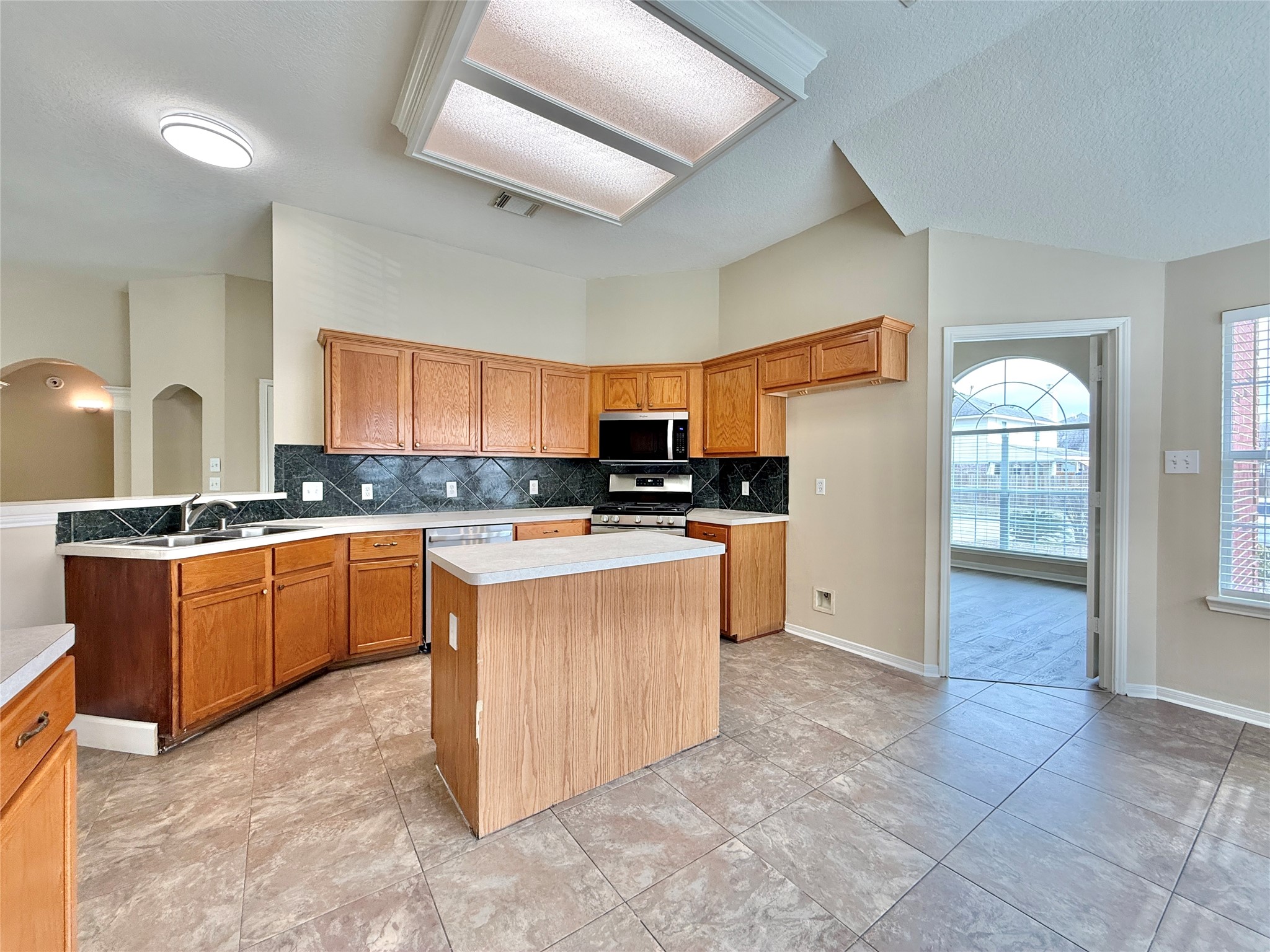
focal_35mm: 14
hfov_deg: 102.1
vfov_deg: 85.7
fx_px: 514
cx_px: 635
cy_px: 476
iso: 160
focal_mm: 2.22
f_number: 2.2
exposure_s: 1/120
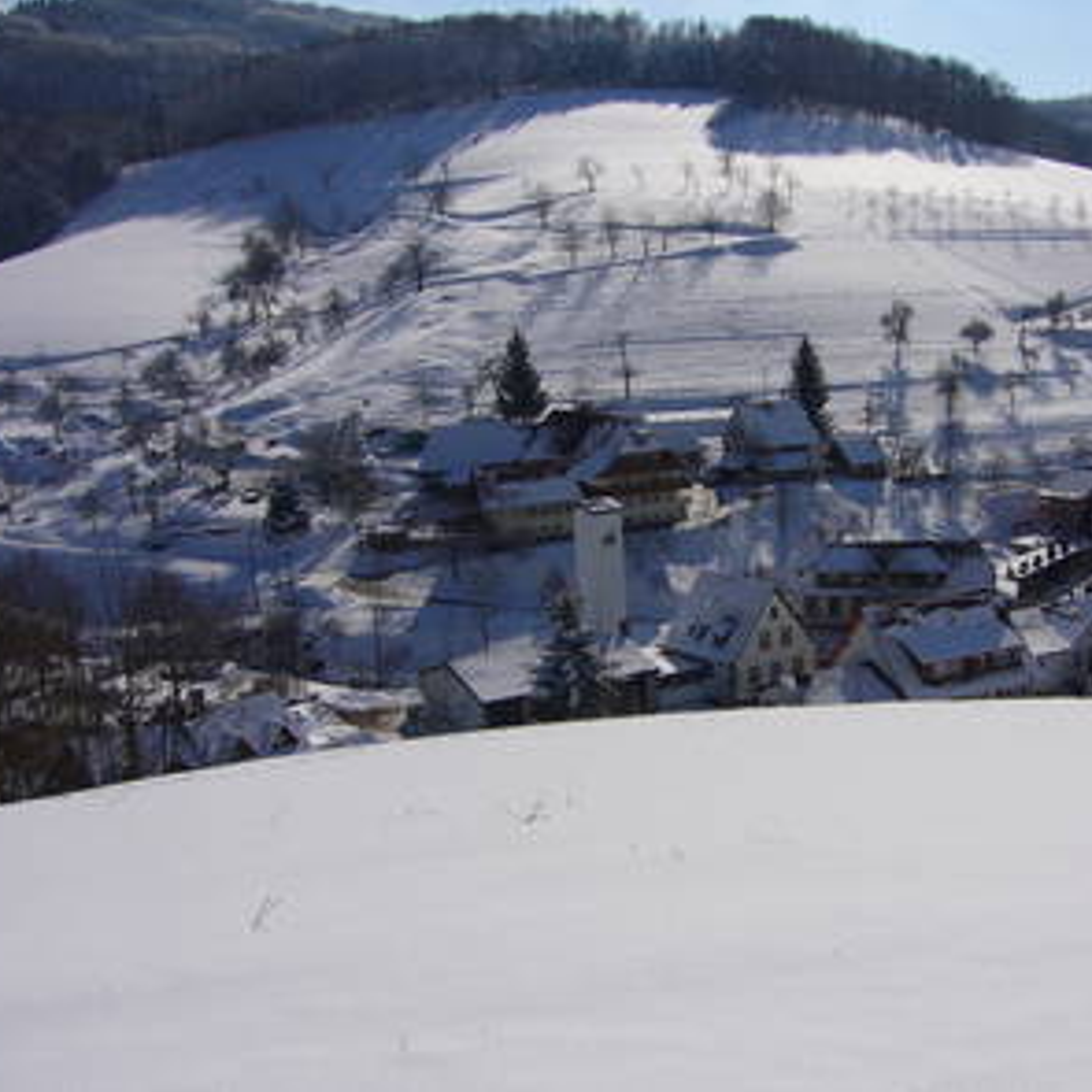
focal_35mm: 42
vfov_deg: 40.0
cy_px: 540
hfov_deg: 39.8
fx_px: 1499
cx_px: 685
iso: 80
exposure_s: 1/1300
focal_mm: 5.8
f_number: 5.6
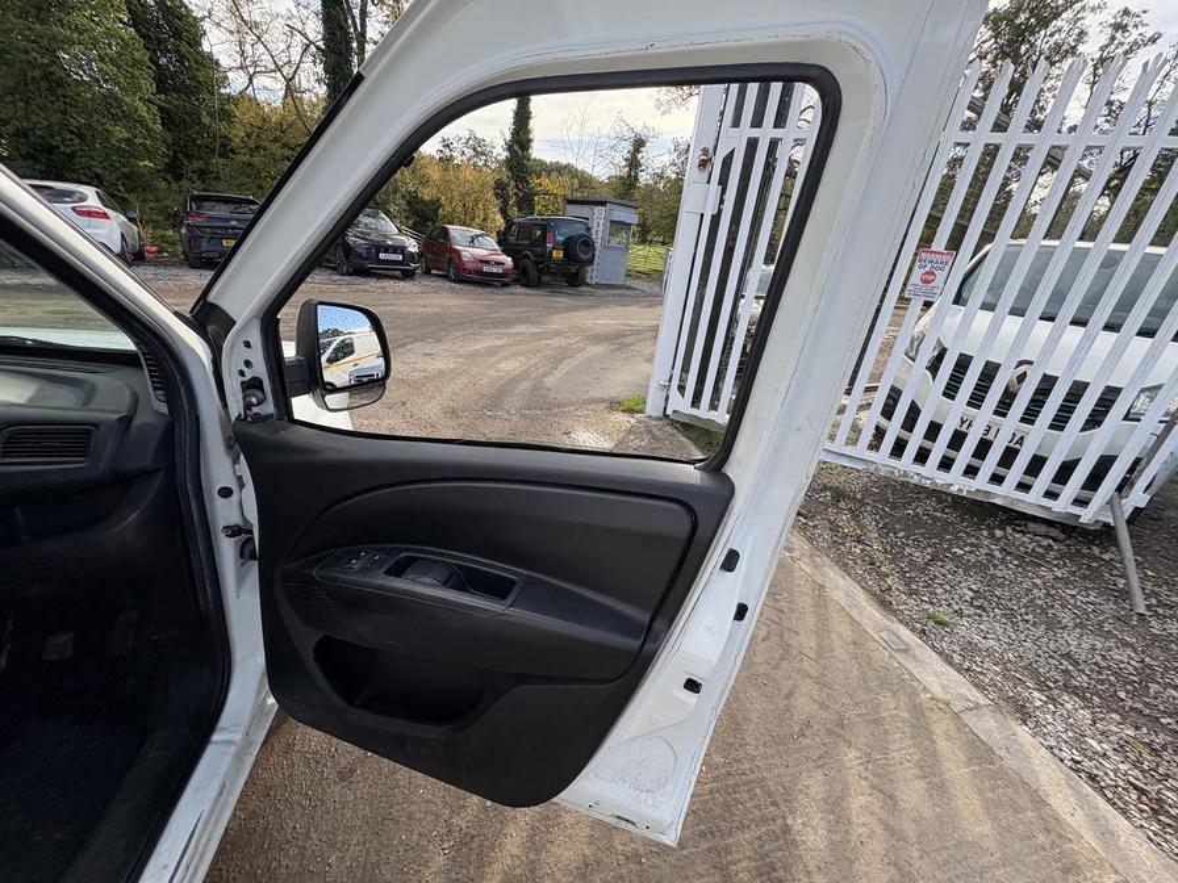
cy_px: 442
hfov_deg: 102.1
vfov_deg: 85.7
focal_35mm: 14
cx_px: 589
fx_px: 476
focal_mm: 2.22
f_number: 2.2
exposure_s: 1/425
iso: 50
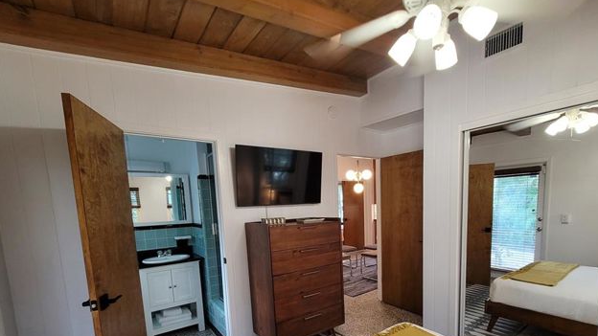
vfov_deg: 64.0
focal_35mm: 16
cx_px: 321
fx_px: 254
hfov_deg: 99.2
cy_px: 242
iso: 250
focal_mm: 2.2
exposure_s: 1/60
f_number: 2.2
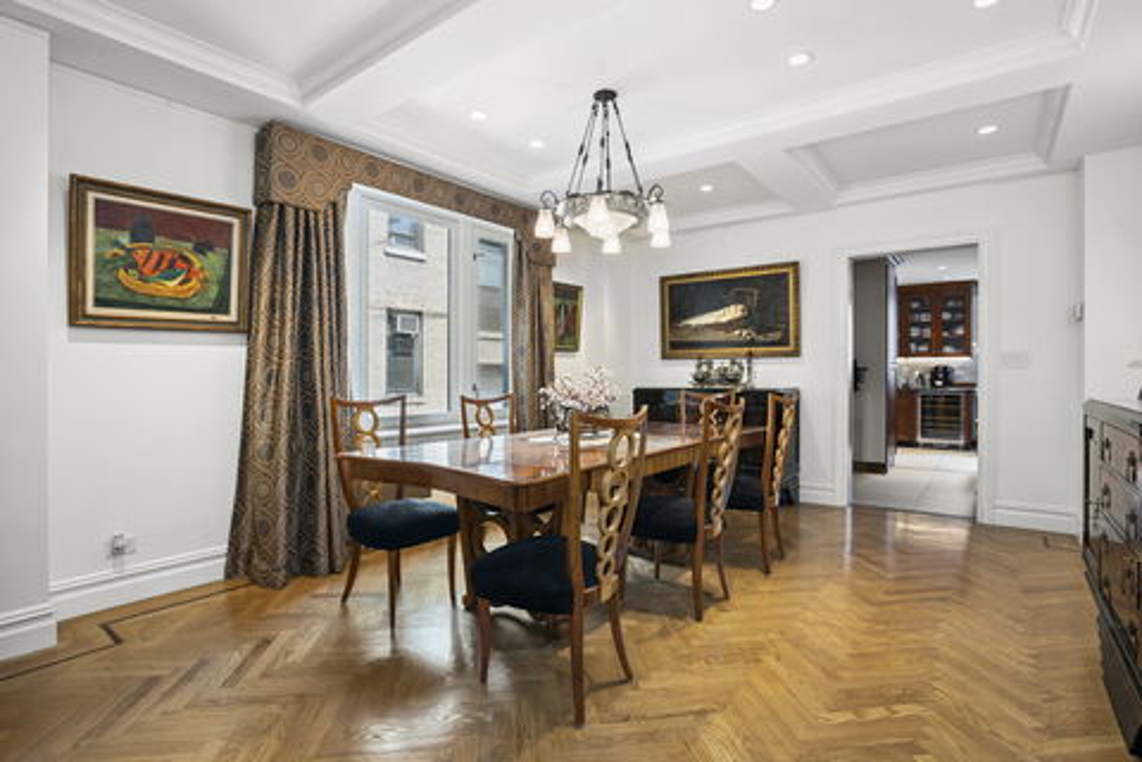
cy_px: 381
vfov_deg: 70.4
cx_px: 571
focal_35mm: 17
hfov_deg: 93.3
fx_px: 539
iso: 100
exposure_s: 1/1.67
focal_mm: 17
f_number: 8
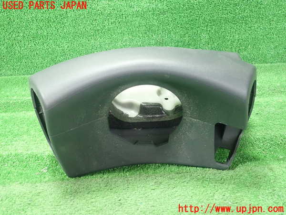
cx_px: 143
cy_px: 108
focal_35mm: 30
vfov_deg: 46.8
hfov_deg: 60.0
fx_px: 248
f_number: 2.3
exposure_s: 1/80
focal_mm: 5.5
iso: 800
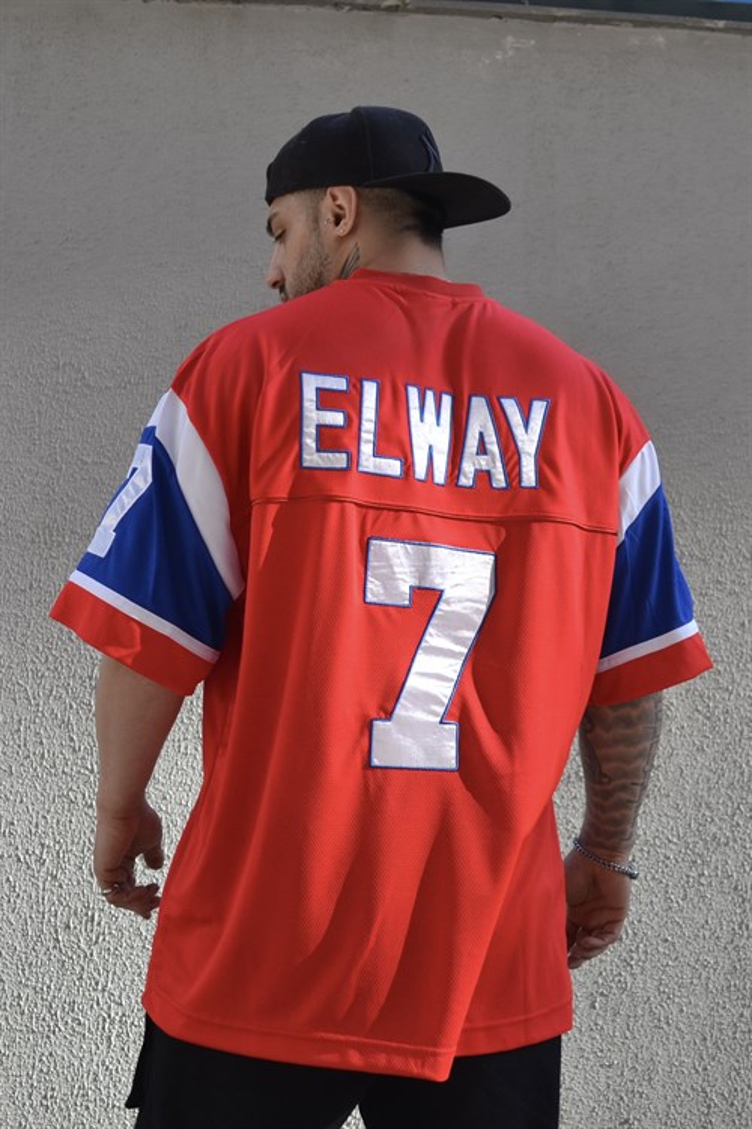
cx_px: 376
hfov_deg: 40.0
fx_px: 1034
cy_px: 564
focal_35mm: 33
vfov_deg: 57.2
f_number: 4
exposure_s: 1/500
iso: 400
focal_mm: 22
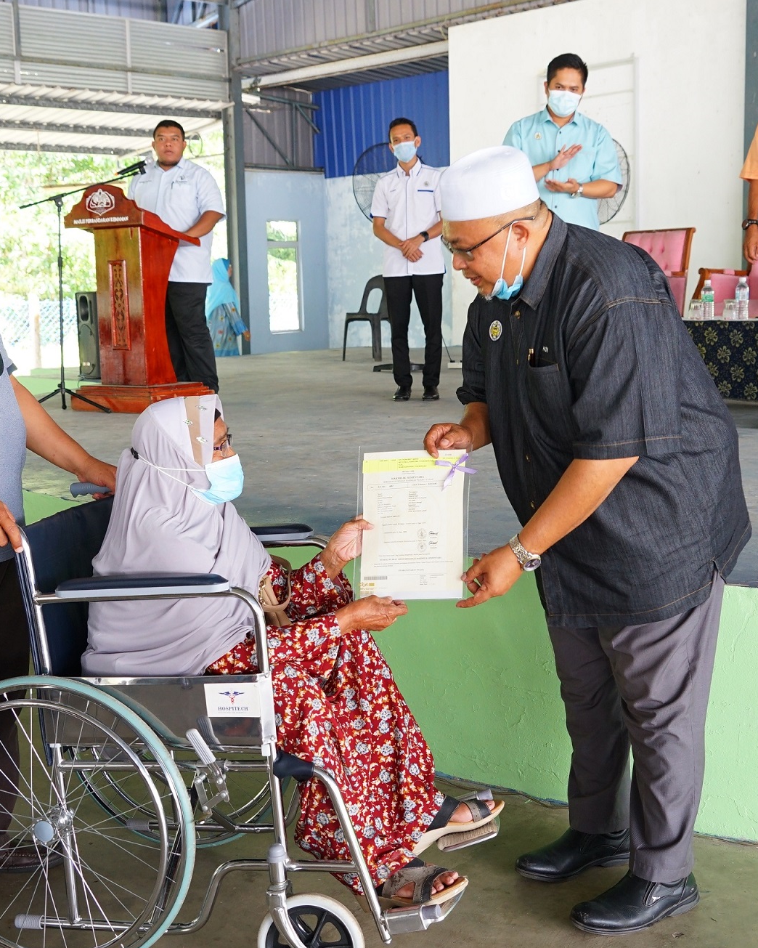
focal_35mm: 46
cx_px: 409
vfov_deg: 40.3
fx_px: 1290
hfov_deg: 32.7
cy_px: 471
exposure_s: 1/60
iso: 800
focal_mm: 32
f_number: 6.3
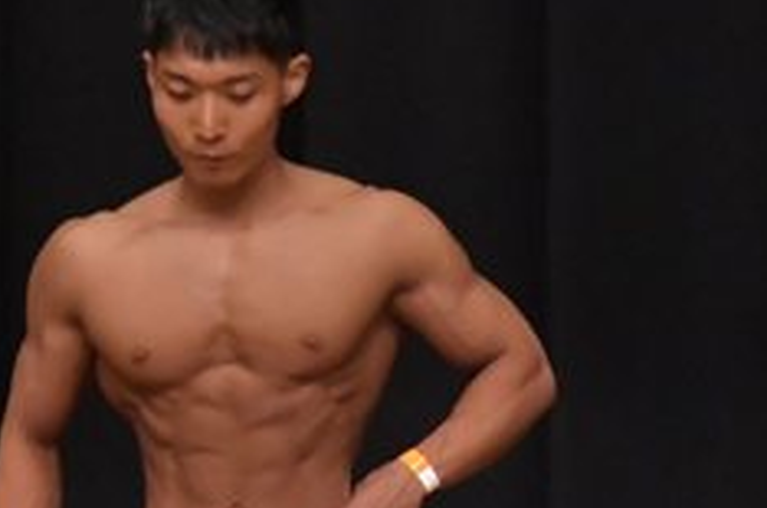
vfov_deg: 1.5
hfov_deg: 2.3
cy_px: 603
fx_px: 19051
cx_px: 247
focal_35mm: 896
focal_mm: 180
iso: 6400
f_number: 5.6
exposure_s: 1/400
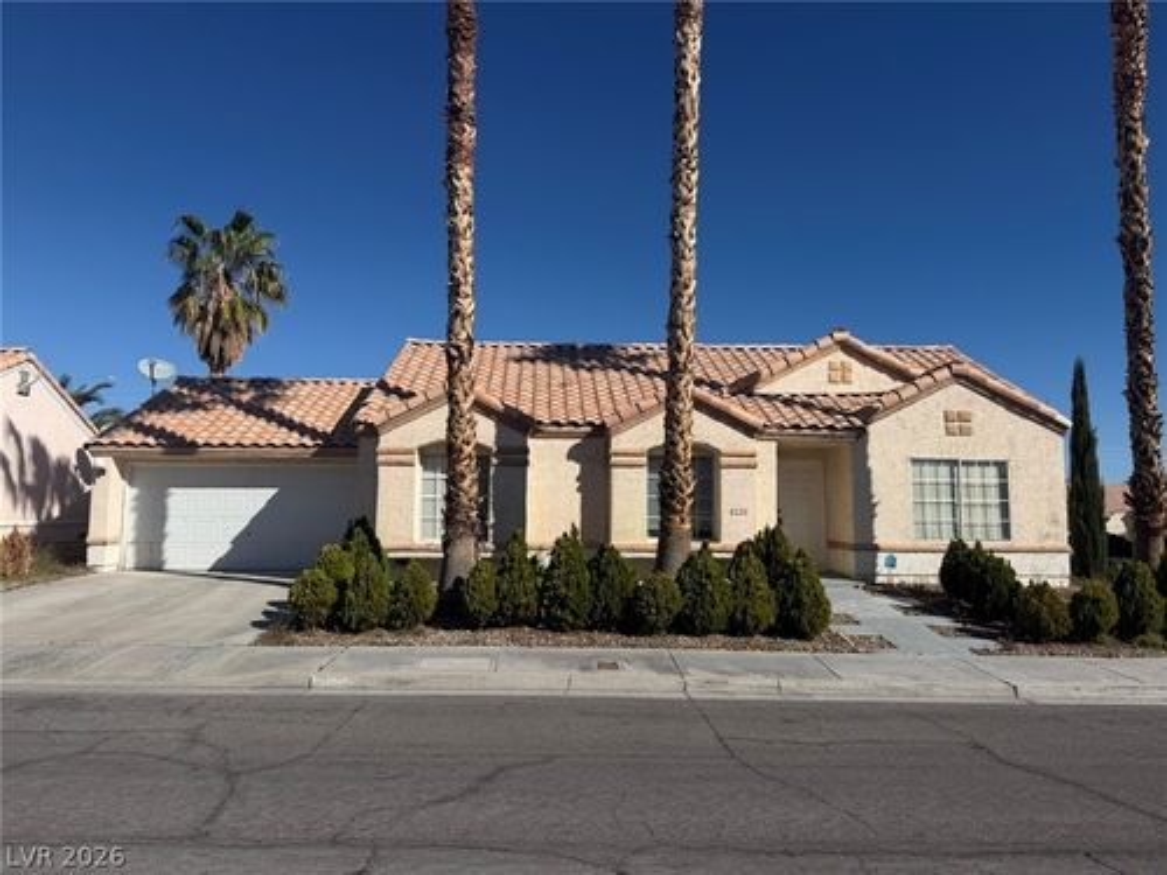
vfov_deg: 56.8
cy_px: 438
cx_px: 584
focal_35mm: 24
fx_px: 809
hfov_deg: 71.6
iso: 100
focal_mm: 6.76
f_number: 1.78
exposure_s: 1/10309
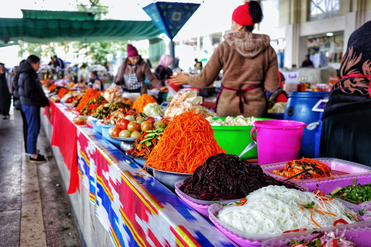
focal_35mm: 40
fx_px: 412
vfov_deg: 33.4
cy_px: 124
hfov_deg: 48.5
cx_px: 186
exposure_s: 1/40
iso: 100
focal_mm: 26
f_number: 2.8
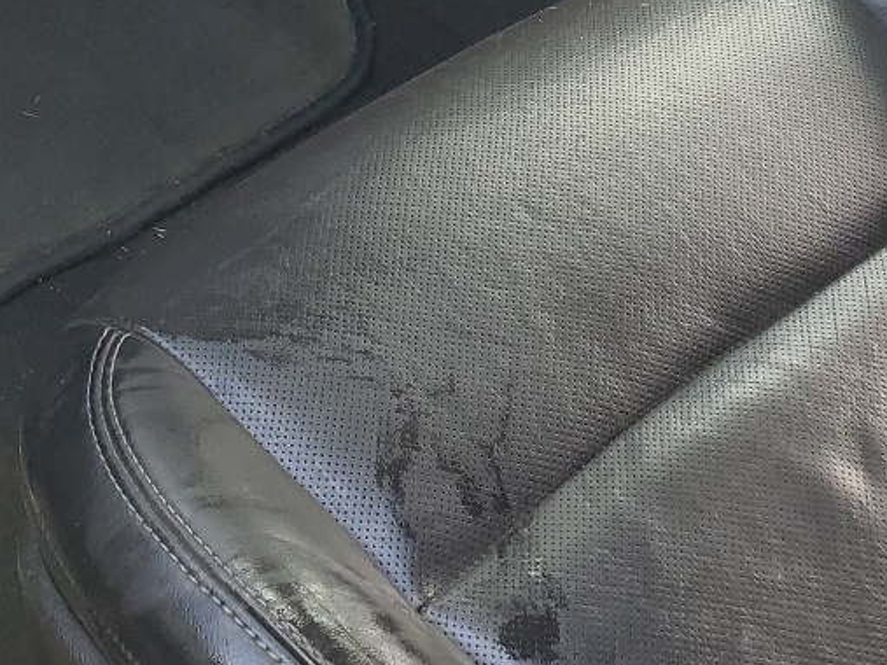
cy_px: -313
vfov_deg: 16.5
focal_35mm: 82
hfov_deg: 23.8
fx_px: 2101
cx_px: 390
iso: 50
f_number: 1.5
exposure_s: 1/167
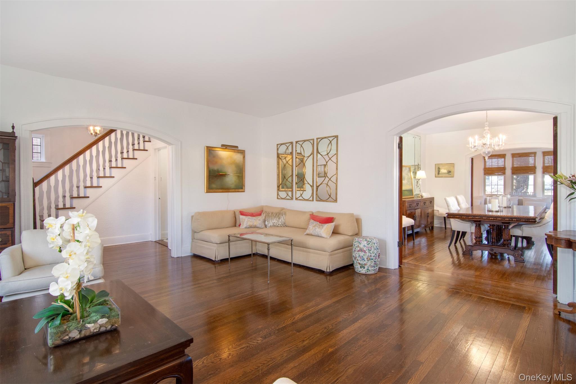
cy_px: 192
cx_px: 288
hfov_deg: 95.0
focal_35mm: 16
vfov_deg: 72.0
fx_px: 264
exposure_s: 1/30
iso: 640
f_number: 11
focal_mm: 11
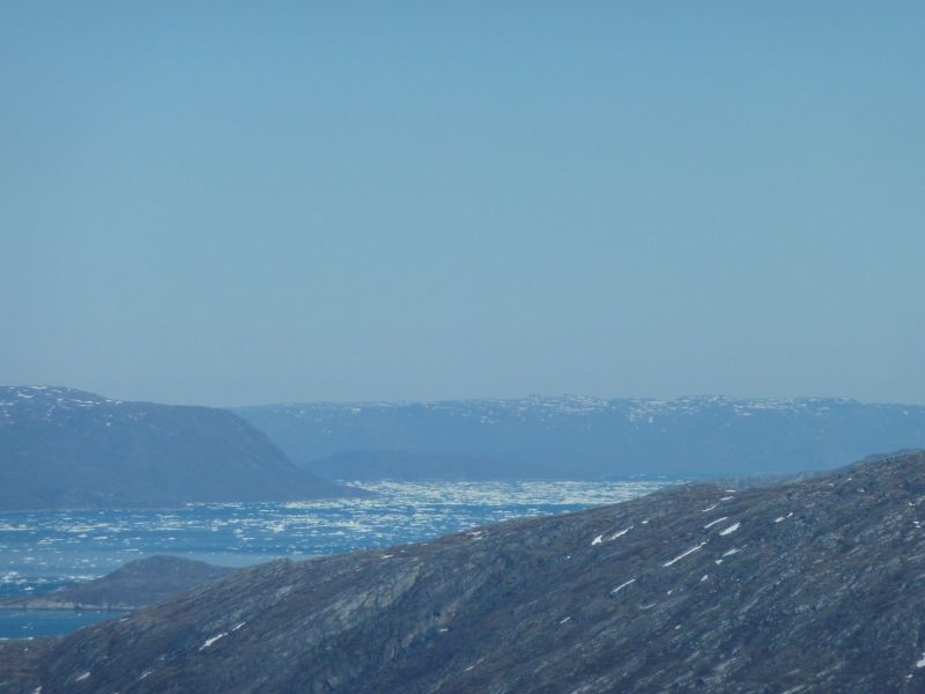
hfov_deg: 6.6
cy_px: 347
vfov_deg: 5.0
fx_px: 8017
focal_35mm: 300
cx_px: 462
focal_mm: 49.2
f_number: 5.6
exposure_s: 1/1000
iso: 80
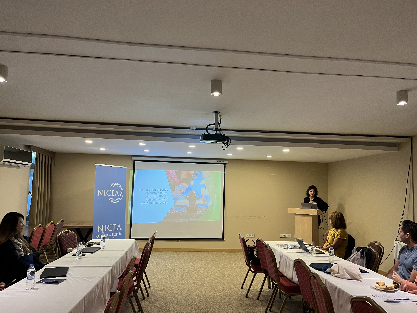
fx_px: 313
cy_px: 156
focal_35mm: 26
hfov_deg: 67.3
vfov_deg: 53.1
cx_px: 208
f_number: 1.6
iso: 200
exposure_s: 1/50
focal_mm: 5.1
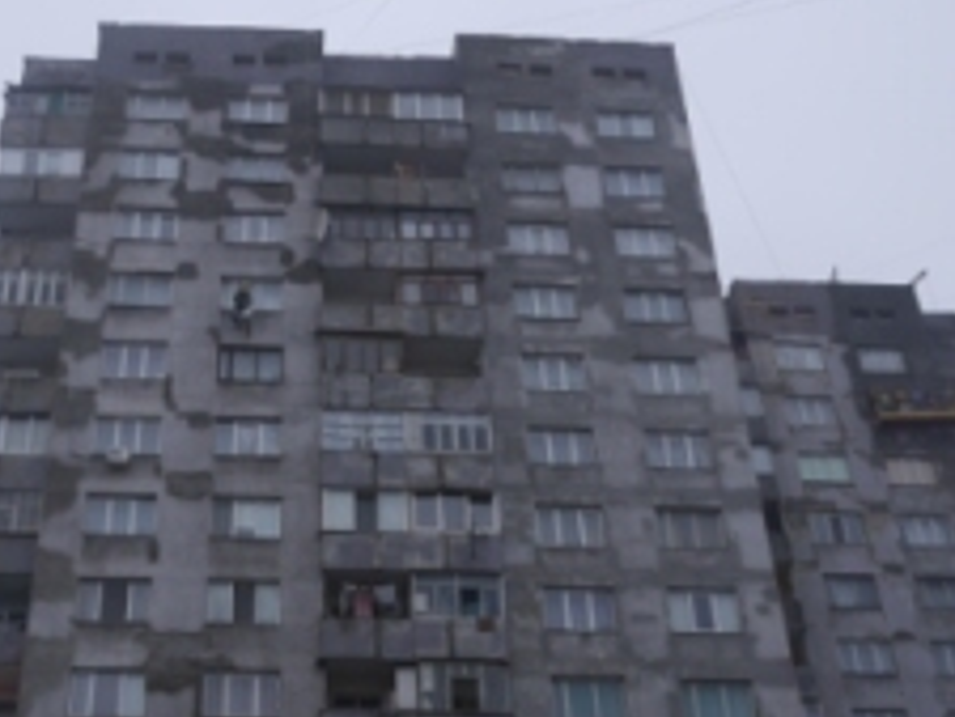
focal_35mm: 62
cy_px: 407
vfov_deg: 23.7
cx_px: 354
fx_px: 1711
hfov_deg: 31.0
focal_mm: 20
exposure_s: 1/640
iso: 400
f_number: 3.5
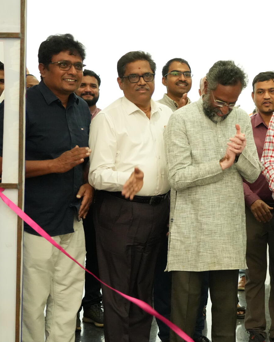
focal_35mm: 65
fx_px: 659
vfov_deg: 29.1
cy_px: 173
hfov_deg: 22.6
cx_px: 275
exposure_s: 1/160
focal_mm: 40
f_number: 4
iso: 10000
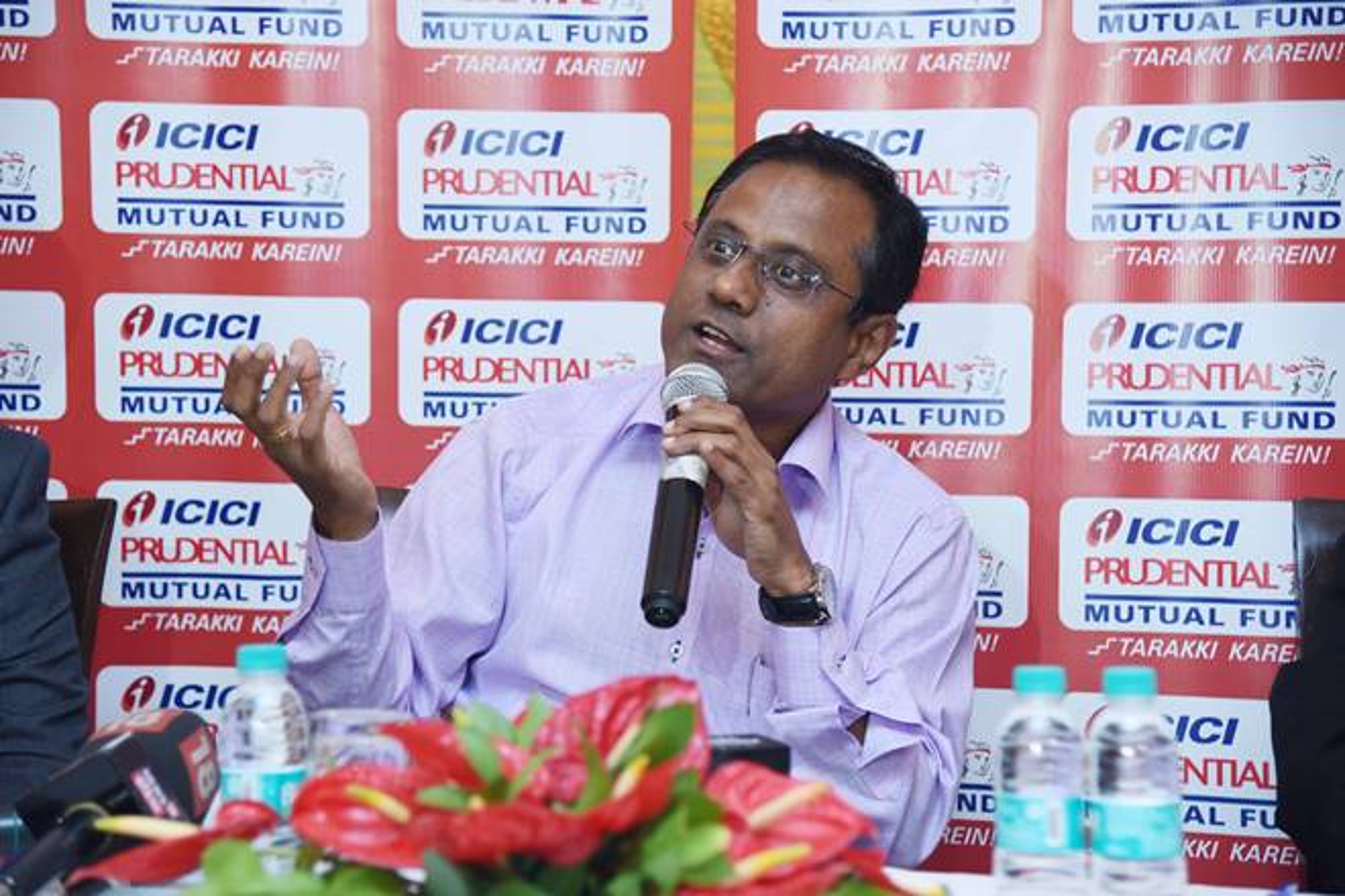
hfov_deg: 23.9
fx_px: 3175
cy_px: 448
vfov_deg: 16.1
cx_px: 672
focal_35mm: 85
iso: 1000
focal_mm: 85
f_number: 4
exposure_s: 1/60
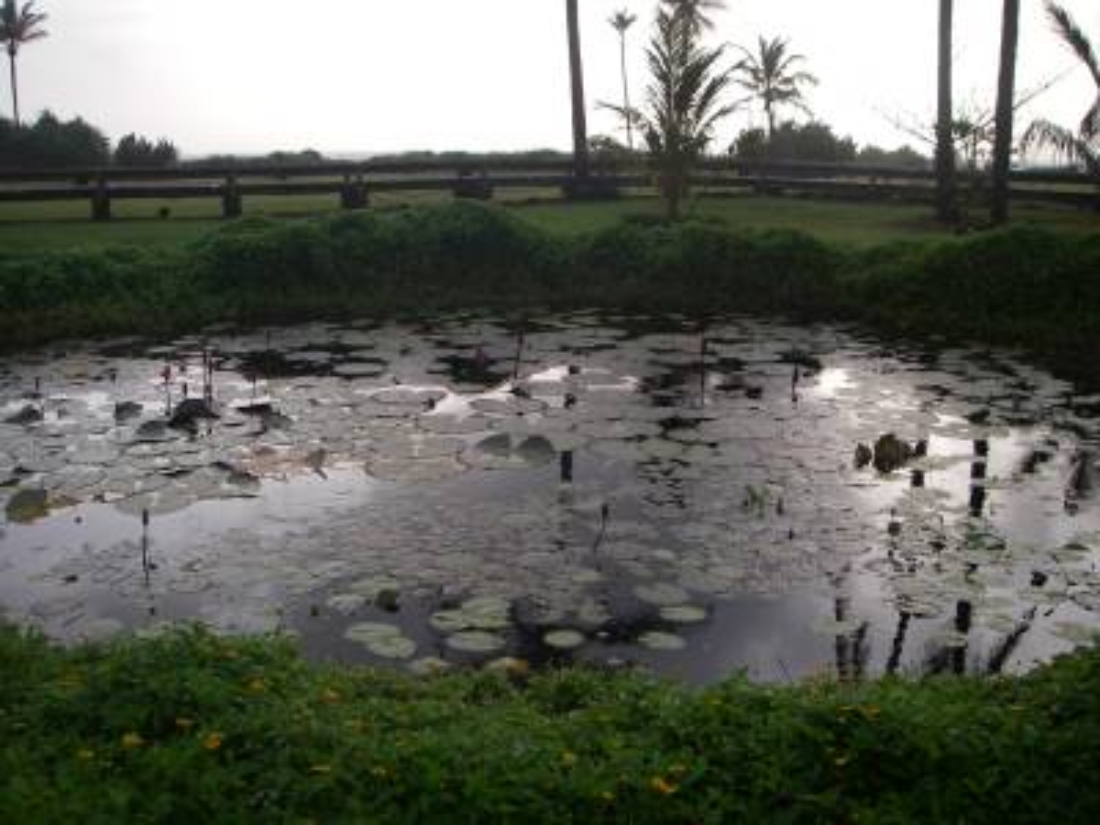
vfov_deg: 37.7
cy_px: 412
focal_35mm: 38
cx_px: 550
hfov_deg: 49.0
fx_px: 1208
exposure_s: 1/250
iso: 80
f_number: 3.3
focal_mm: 6.3
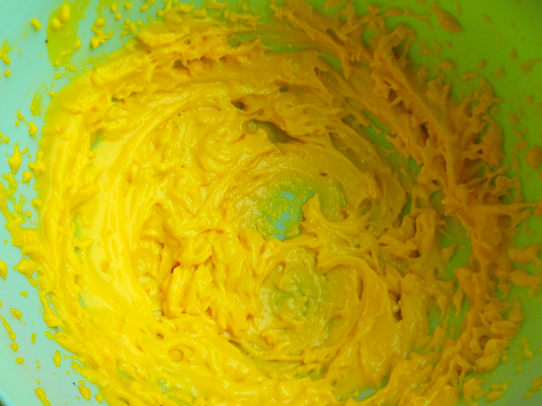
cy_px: 203
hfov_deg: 60.0
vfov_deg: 46.8
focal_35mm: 30
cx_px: 271
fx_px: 470
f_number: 3.3
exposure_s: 1/30
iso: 125
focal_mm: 4.1
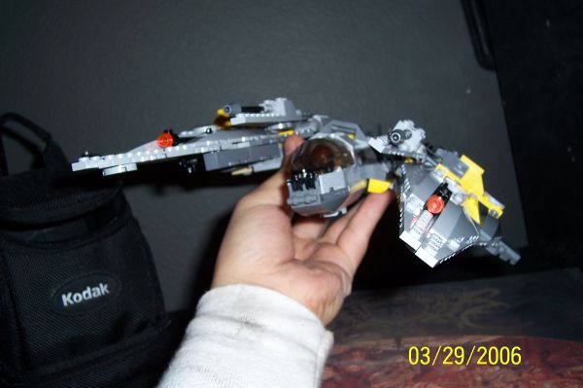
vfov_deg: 38.8
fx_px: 550
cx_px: 292
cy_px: 194
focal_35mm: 34
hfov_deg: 55.8
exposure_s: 1/60
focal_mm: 5.6
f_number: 2.7
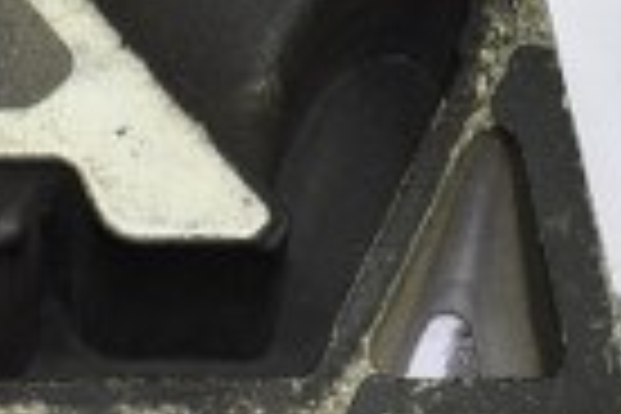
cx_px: -94
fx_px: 6399
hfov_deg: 5.5
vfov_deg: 3.7
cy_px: 279
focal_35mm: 371
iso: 200
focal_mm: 38
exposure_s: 1/40
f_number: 5
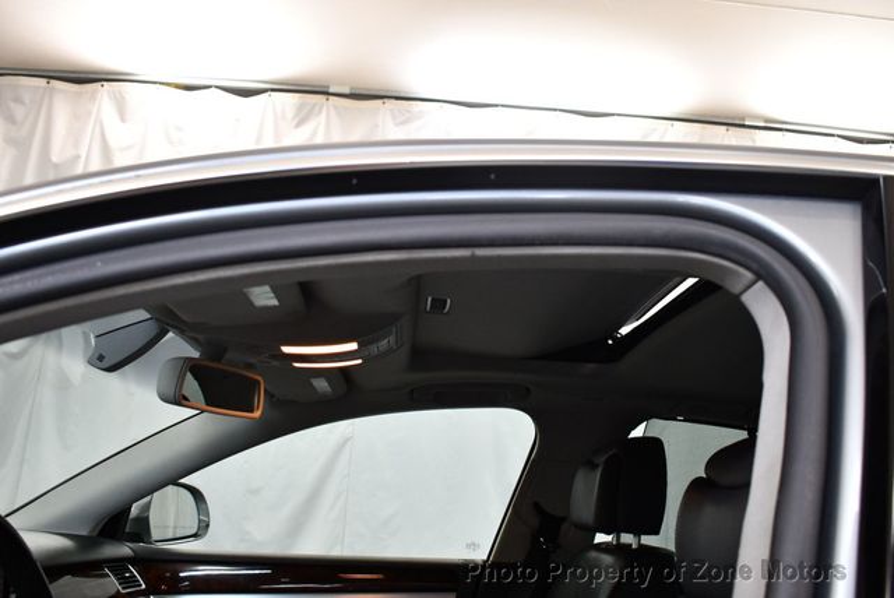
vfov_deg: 36.9
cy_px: 299
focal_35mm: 36
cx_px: 447
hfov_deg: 53.1
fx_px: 895
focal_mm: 18
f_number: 3.5
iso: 900
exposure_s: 1/125
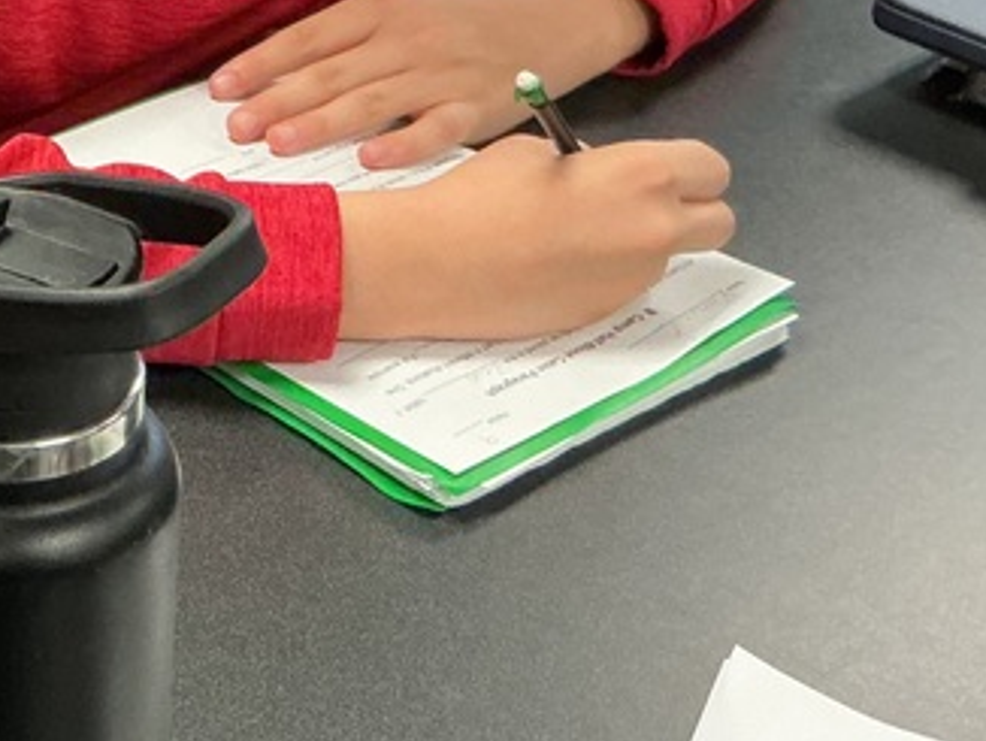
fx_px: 2594
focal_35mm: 91
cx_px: -357
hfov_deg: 19.5
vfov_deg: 16.2
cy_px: 209
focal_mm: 3
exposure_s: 1/60
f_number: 1.8
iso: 250
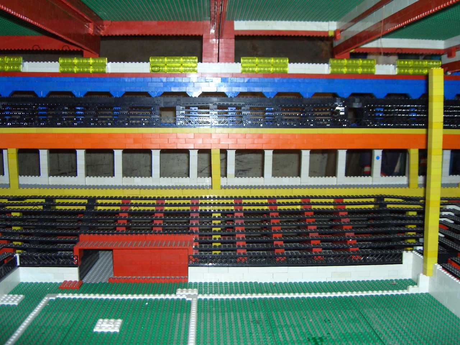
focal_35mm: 39
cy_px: 172
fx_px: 518
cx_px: 230
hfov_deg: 47.9
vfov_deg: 36.8
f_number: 2.8
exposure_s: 1/60
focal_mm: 8
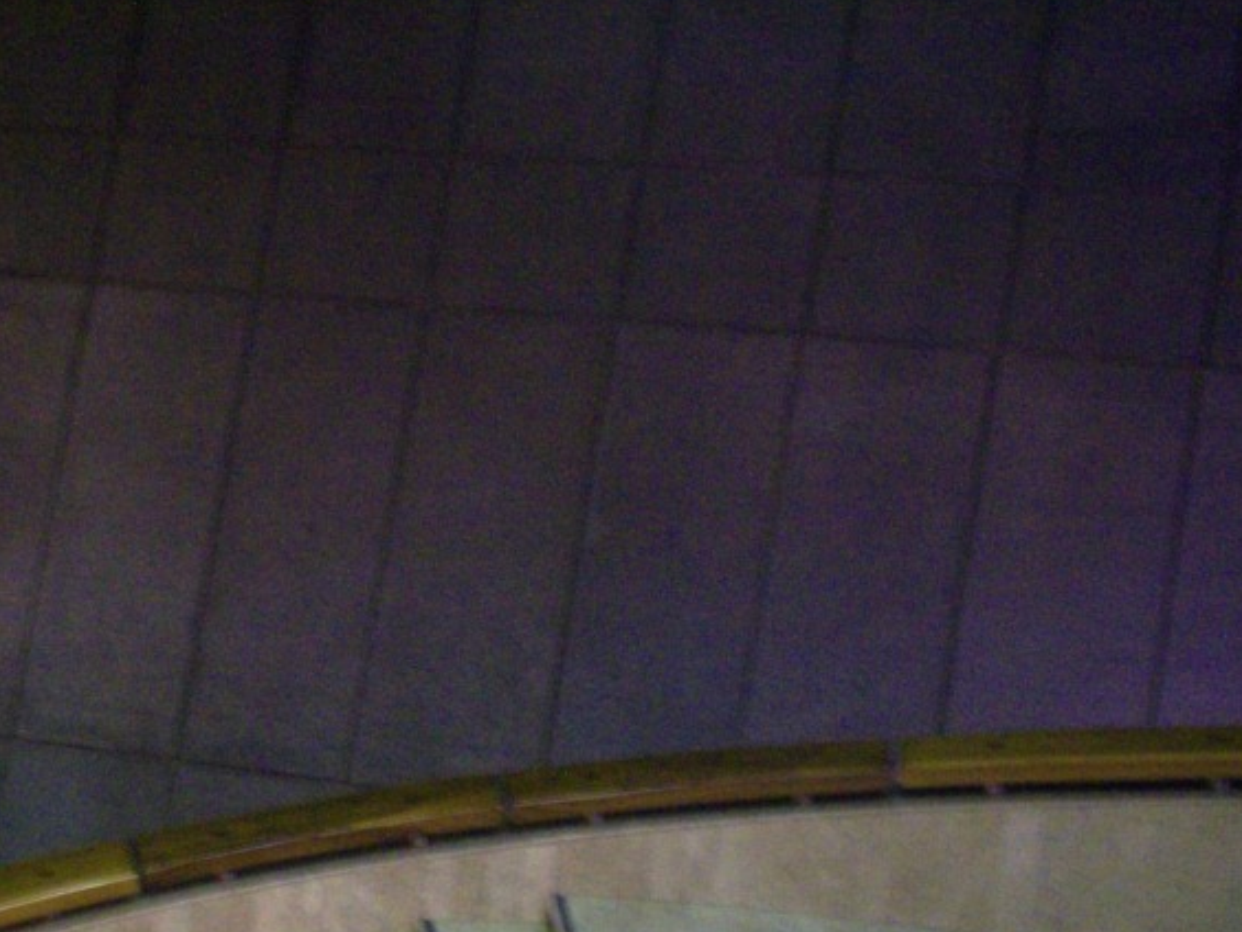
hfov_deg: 29.6
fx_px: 2297
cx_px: 255
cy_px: 797
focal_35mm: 64
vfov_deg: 22.5
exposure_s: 1/2
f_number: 4.5
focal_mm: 6
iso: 200
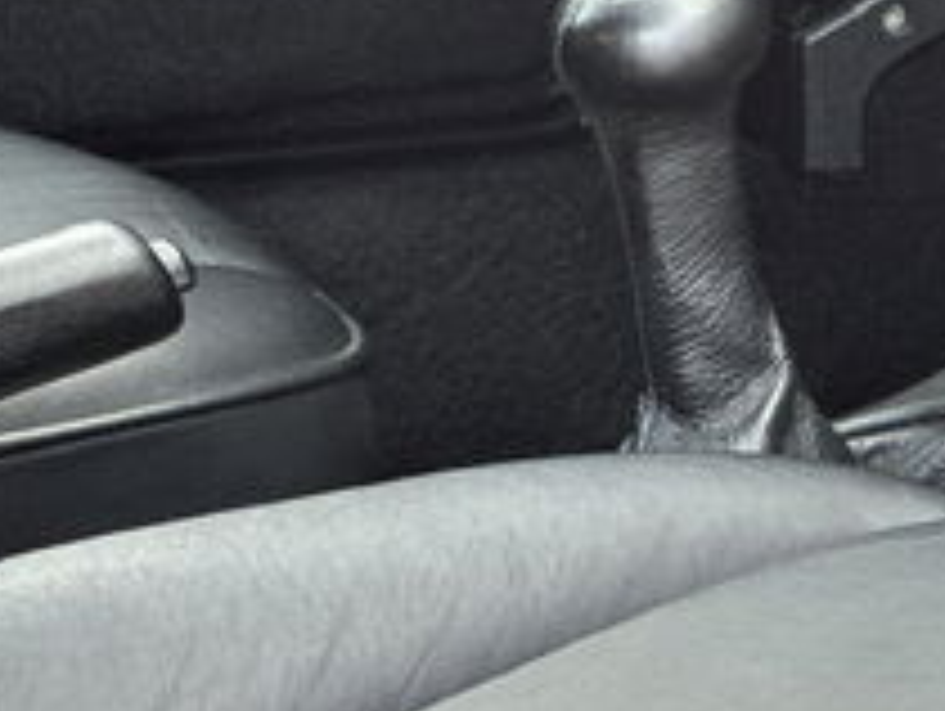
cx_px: 976
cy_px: 549
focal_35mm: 281
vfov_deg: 5.3
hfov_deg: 7.0
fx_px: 7680
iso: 100
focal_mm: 9
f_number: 2.8
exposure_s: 1/121
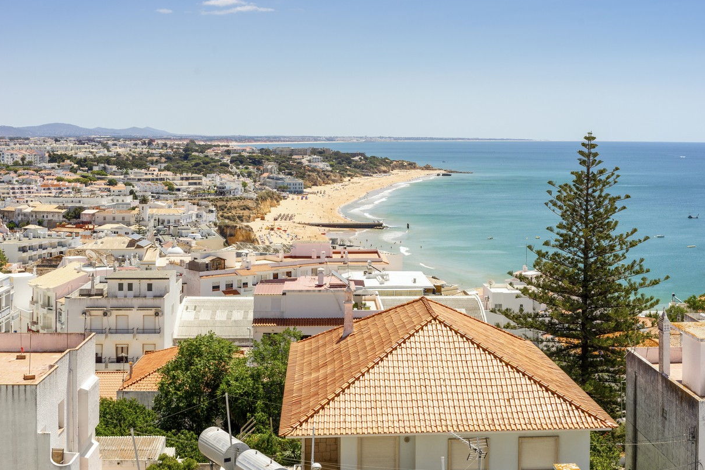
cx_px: 343
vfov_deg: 26.0
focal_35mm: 52
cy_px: 231
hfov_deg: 38.2
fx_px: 1018
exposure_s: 1/250
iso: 125
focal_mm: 50
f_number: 9
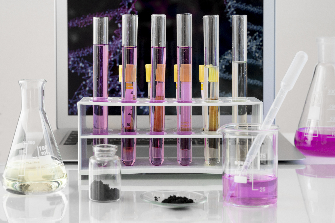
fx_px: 697
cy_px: 112
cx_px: 168
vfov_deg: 18.2
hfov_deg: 27.0
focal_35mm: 75
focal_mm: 75
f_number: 10
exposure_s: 1/100
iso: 500
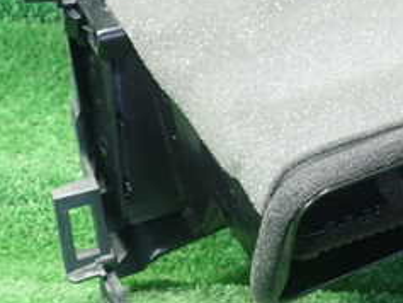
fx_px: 885
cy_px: 128
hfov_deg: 24.8
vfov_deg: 19.4
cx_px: 372
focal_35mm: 76
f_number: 2.3
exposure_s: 1/100
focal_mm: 5.5
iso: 800
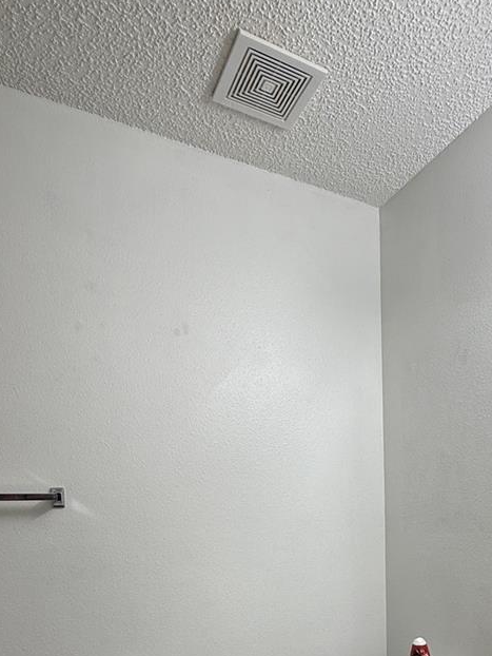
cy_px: 553
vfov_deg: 58.6
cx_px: 334
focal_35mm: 27
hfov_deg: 50.3
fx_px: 511
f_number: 2.2
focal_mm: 2.22
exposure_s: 1/120
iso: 64
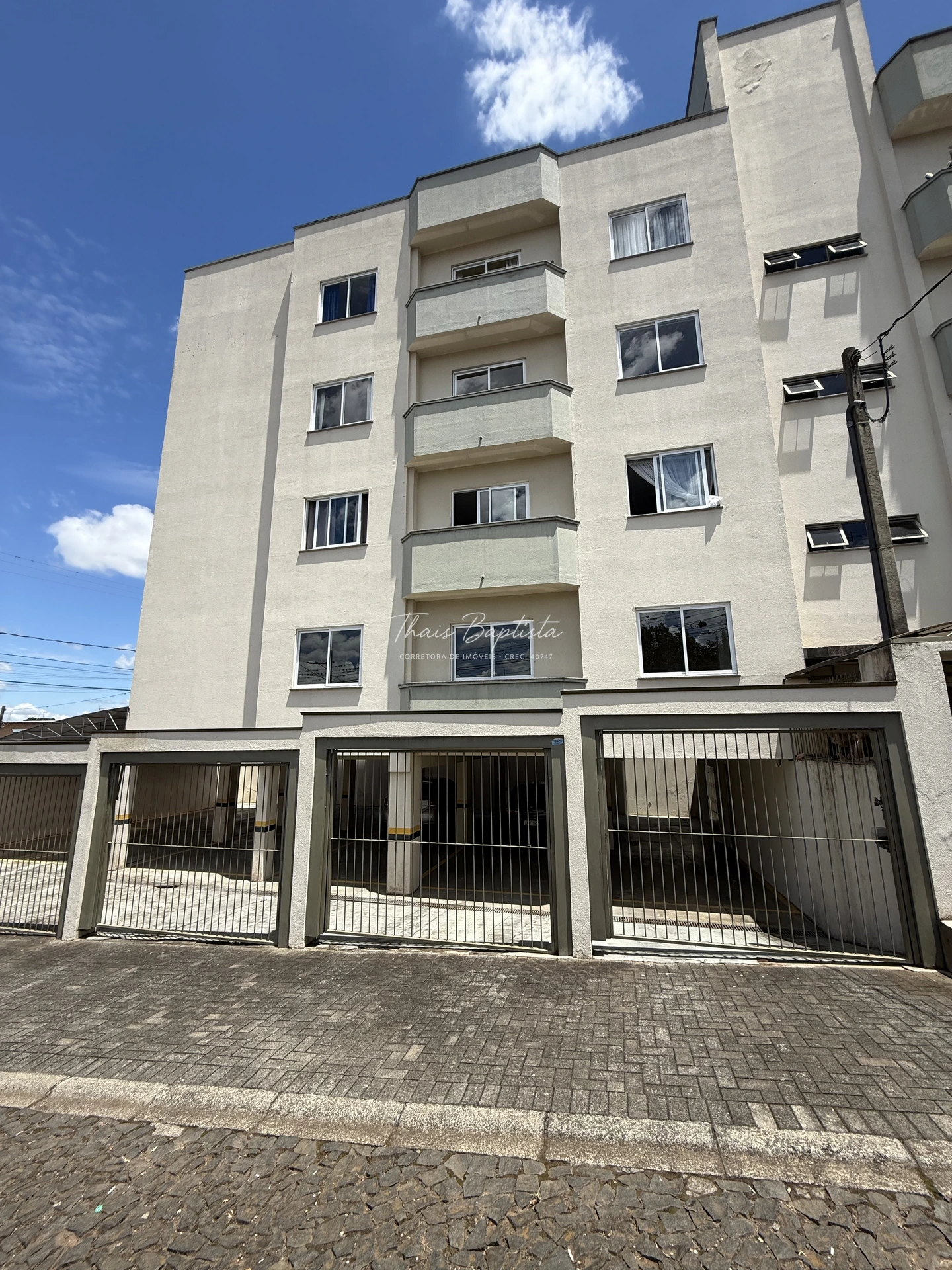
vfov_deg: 102.1
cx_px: 476
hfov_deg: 85.7
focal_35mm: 14
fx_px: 513
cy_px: 635
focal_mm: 2.22
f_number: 2.2
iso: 50
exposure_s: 1/1656
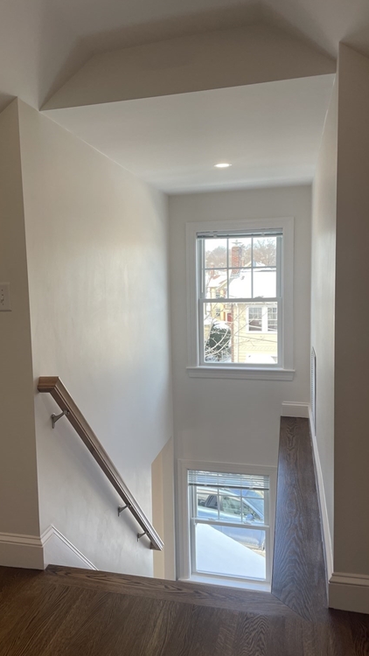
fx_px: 504
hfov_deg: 40.1
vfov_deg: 66.1
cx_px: 157
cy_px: 327
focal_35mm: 29
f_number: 1.6
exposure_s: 1/120
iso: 32
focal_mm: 4.2
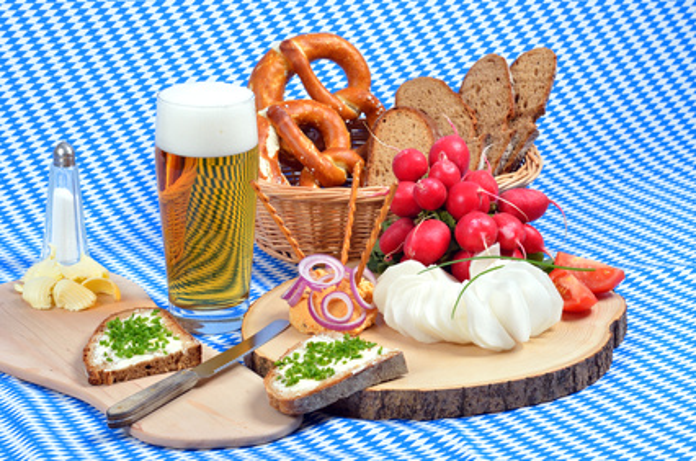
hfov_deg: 19.5
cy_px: 230
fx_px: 2025
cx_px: 348
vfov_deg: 13.0
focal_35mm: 105
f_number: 14
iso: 100
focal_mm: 70
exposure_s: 1/160
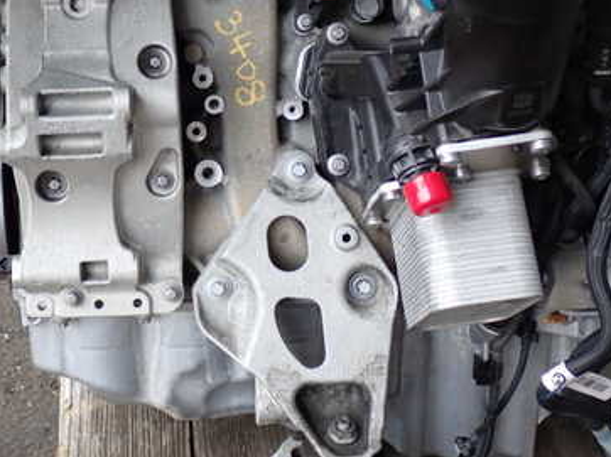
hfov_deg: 30.2
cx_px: 154
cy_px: 191
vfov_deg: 23.2
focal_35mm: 63
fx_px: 1111
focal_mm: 6.83
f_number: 2.7
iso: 125
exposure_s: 1/80
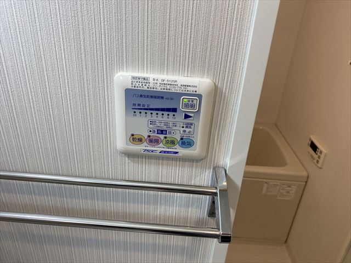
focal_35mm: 26
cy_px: 132
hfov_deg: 67.3
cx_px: 176
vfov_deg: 53.1
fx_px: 264
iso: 100
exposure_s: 1/100
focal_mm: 4.25
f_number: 1.8
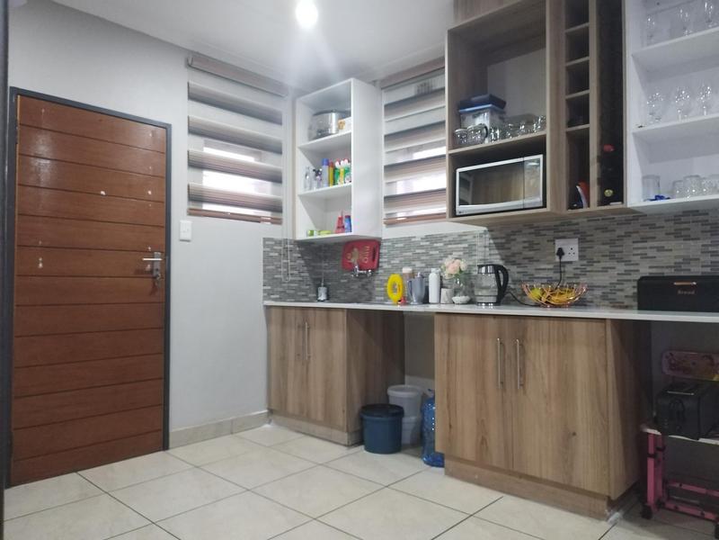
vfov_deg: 53.1
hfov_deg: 67.3
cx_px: 360
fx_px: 540
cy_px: 270
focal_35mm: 26
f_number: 1.8
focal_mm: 6.24
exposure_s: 1/20
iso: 1771
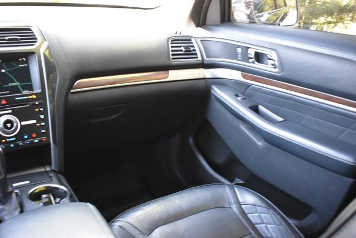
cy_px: 119
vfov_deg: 36.9
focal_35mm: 36
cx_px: 178
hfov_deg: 53.1
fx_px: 356
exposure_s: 1/125
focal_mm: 24
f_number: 3.8
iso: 2800
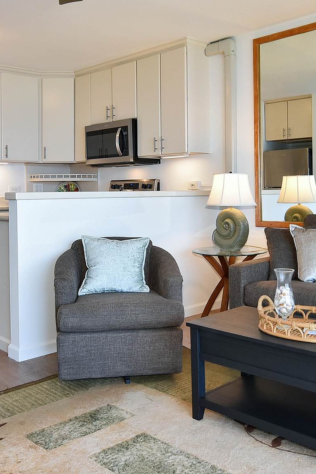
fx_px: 487
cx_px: 187
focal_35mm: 37
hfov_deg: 35.8
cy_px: 207
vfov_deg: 51.8
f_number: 16
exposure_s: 1/60
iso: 5600
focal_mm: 14
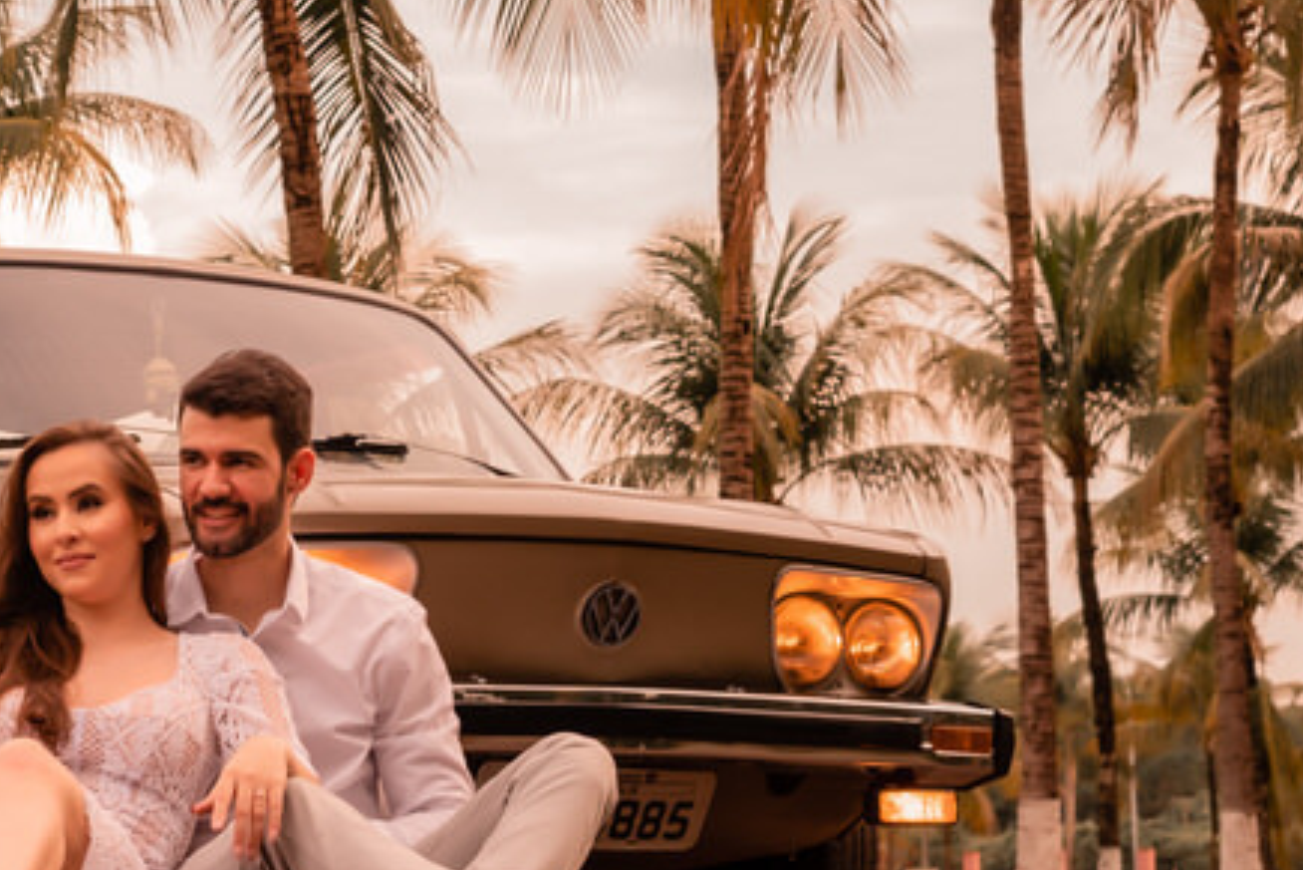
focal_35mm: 110
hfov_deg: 18.4
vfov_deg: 12.4
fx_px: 3982
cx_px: 239
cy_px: 167
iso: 1000
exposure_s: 1/320
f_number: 5.6
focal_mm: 50
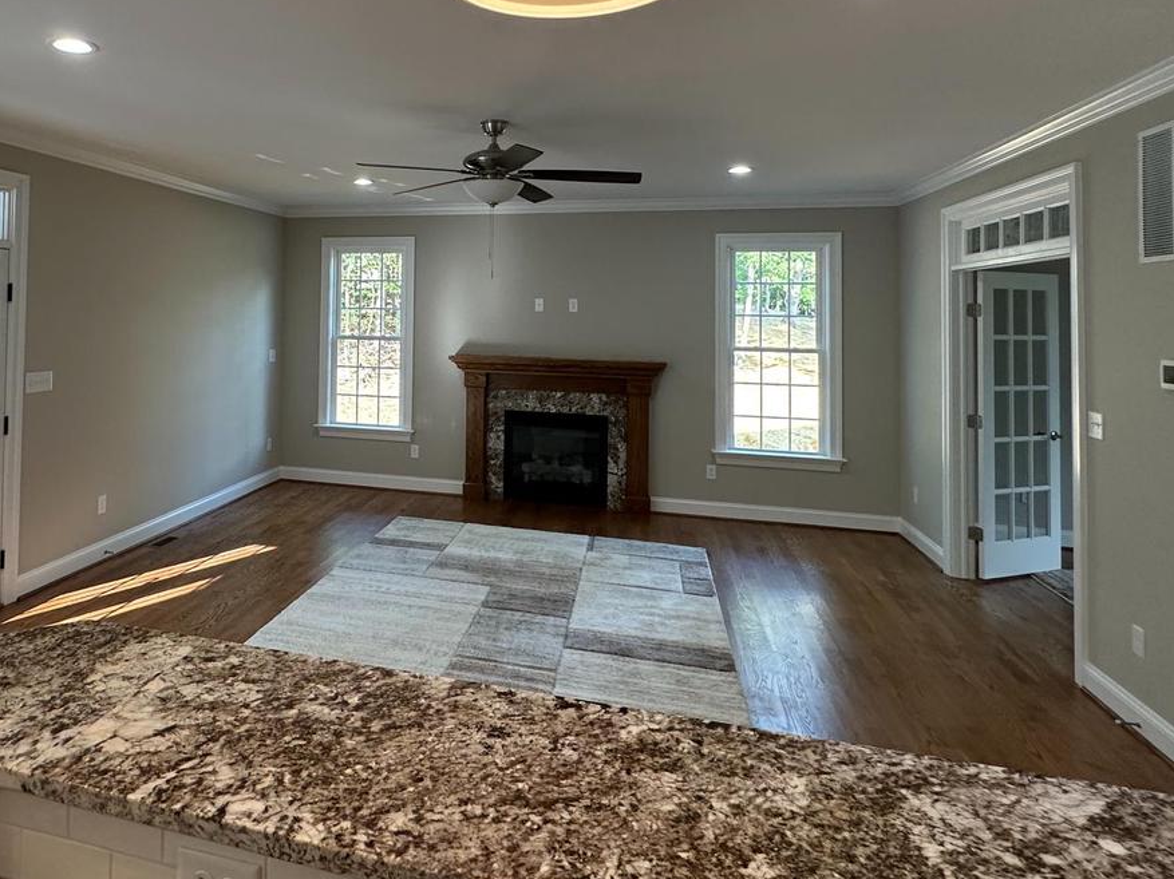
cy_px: 285
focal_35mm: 23
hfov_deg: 72.1
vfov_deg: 57.4
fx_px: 780
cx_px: 406
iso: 160
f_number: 2.2
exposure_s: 1/120
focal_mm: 2.22
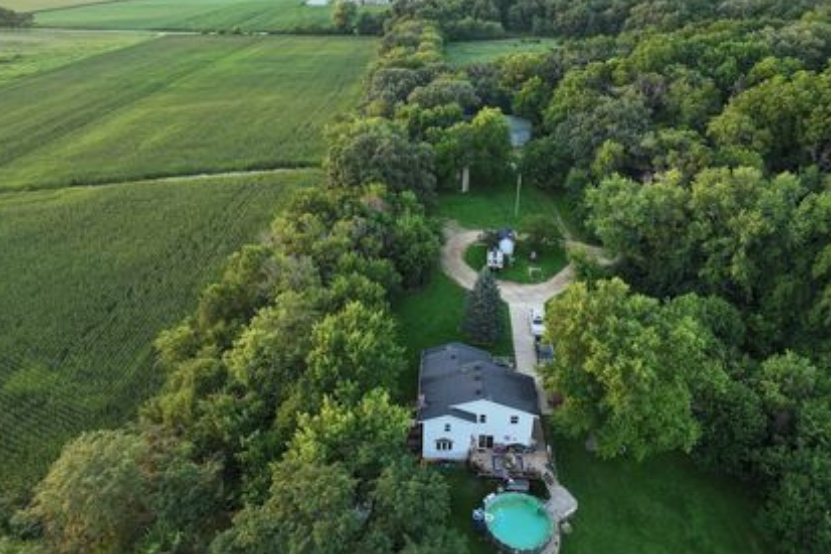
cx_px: 406
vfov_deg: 49.5
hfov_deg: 69.4
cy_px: 254
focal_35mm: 26
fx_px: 600
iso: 330
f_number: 2.8
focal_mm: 12.29
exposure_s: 1/100
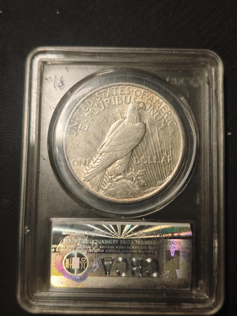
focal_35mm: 37
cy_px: 158
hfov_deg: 38.7
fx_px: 338
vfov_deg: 50.1
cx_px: 118
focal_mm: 6.55
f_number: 1.6
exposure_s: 1/100
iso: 50
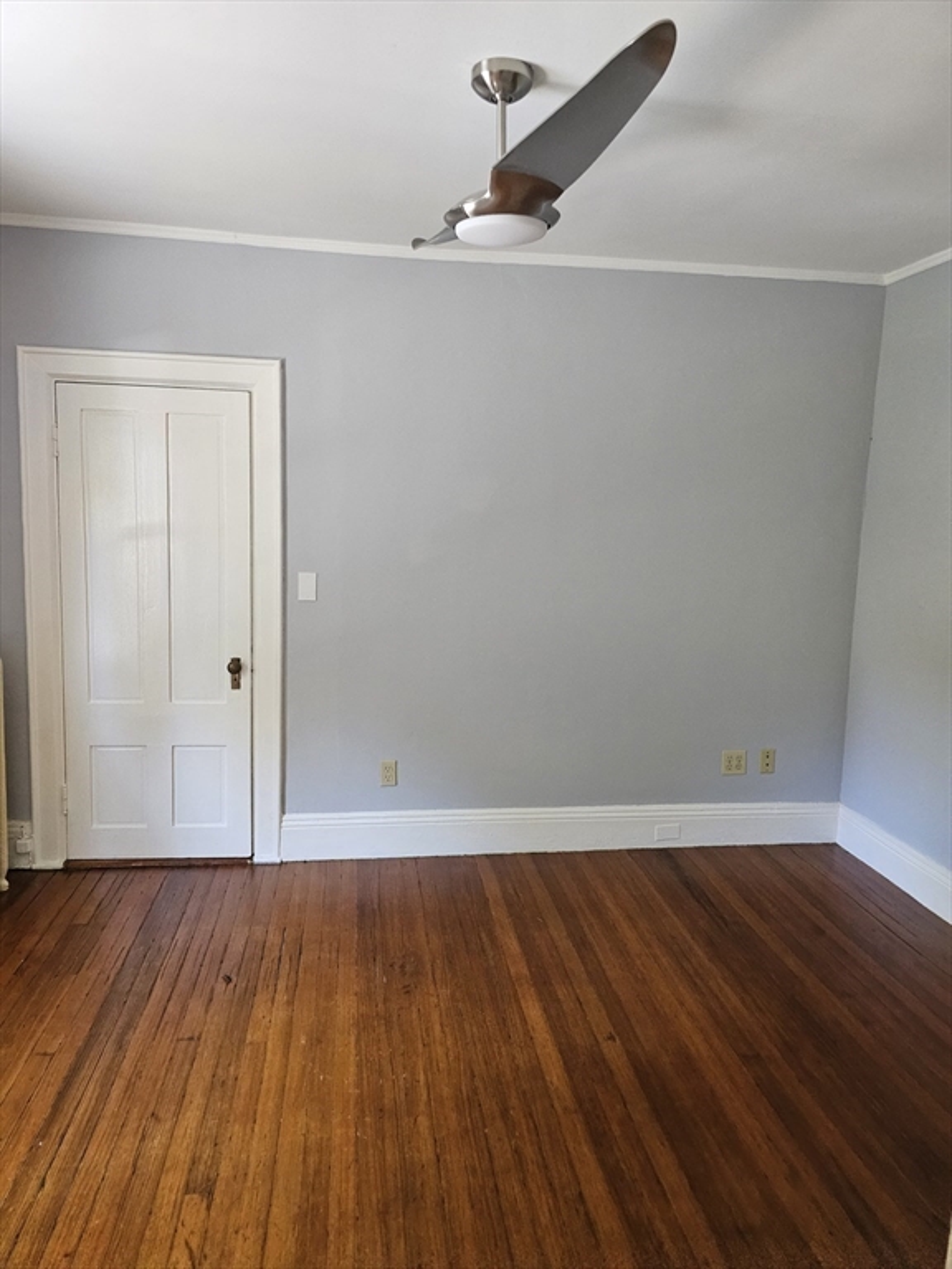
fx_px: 843
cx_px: 476
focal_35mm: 23
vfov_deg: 73.9
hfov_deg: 58.9
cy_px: 634
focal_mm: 6.3
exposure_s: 1/120
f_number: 1.7
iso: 1000
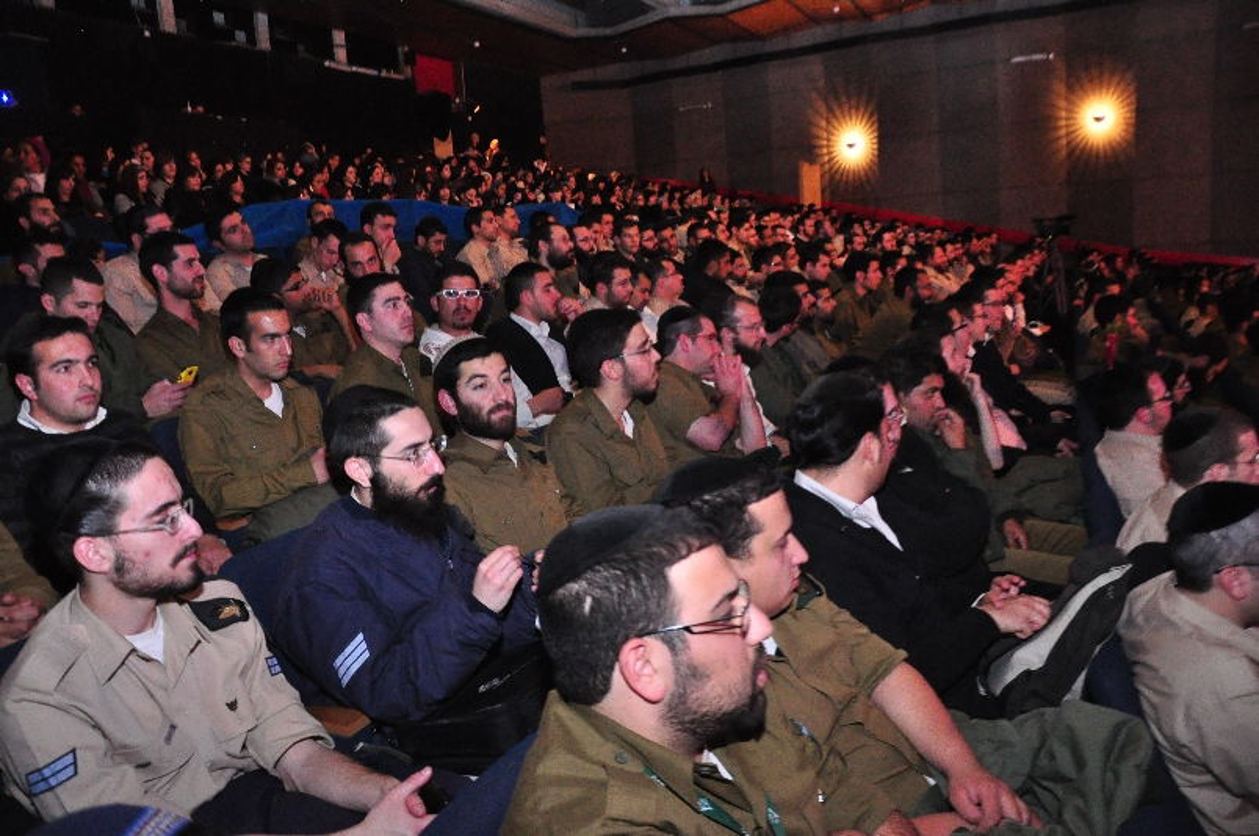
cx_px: 630
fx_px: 943
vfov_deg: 47.8
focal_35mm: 27
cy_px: 418
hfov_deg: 67.4
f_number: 3.5
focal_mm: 18
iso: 2500
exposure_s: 1/60
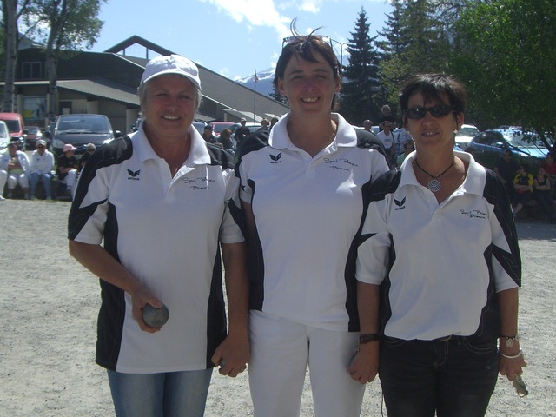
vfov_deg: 25.6
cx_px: 292
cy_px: 252
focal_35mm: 57
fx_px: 916
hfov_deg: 33.8
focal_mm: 6.2
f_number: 4.3
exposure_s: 1/800
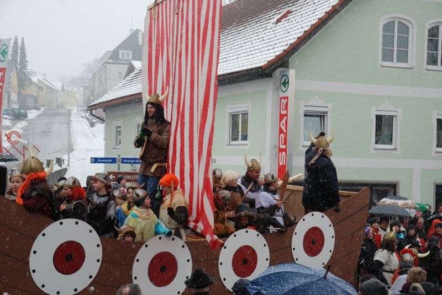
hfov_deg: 33.4
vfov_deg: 22.7
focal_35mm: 60
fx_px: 737
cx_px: 221
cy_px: 148
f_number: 8
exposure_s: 1/125
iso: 250
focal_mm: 40
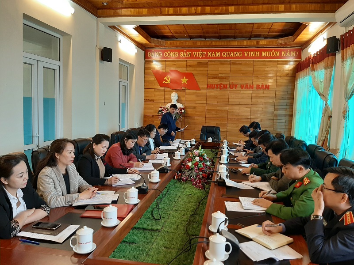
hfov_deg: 67.3
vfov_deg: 53.1
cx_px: 177
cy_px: 132
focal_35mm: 26
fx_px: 266
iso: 100
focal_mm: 3.93
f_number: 1.7
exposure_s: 1/50
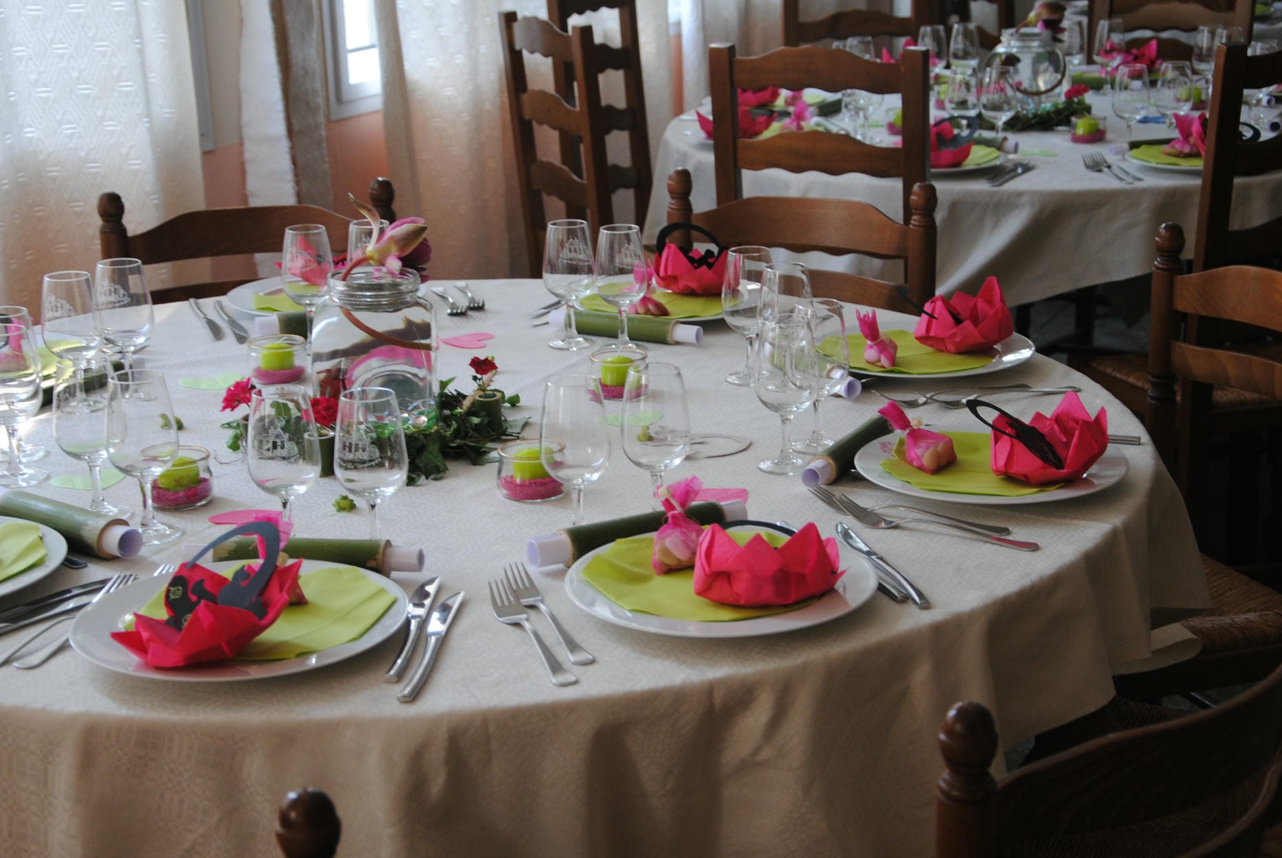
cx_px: 654
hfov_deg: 32.8
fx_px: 2175
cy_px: 439
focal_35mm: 61
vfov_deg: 22.3
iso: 250
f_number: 4.5
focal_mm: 38
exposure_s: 1/30
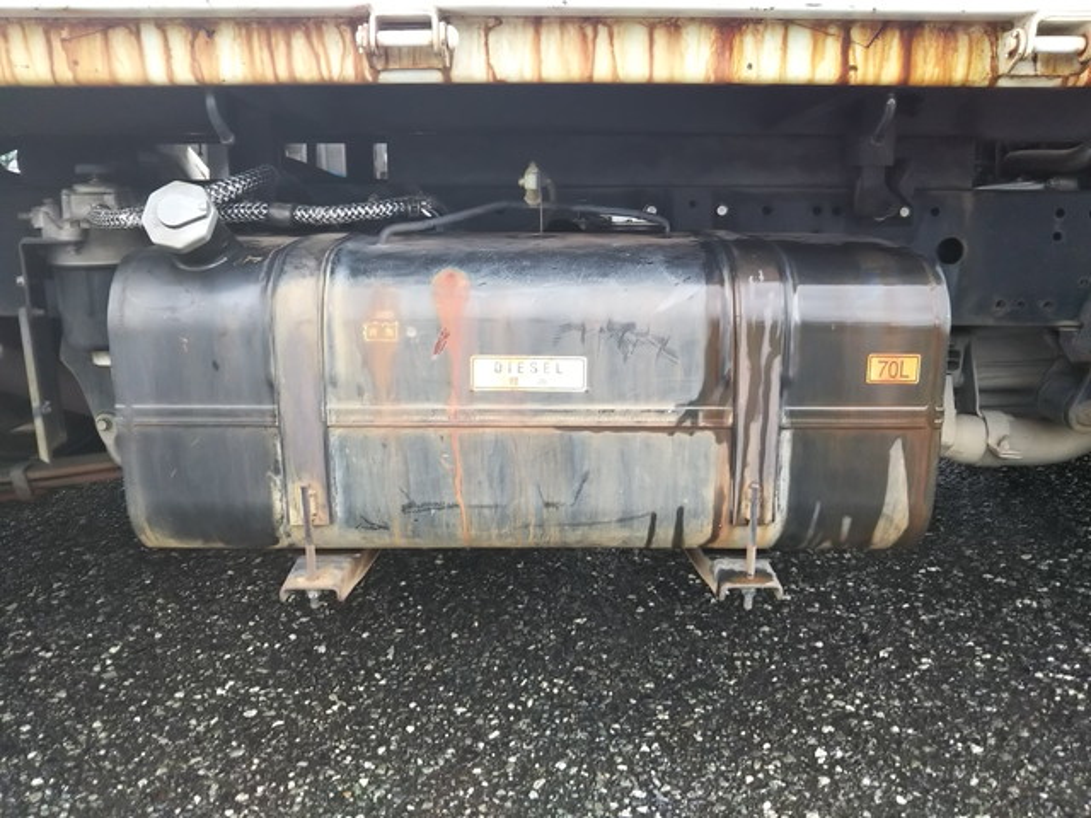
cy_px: 409
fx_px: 946
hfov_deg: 60.0
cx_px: 546
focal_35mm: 30
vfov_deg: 46.8
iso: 80
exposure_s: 1/30
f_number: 2.2
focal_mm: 4
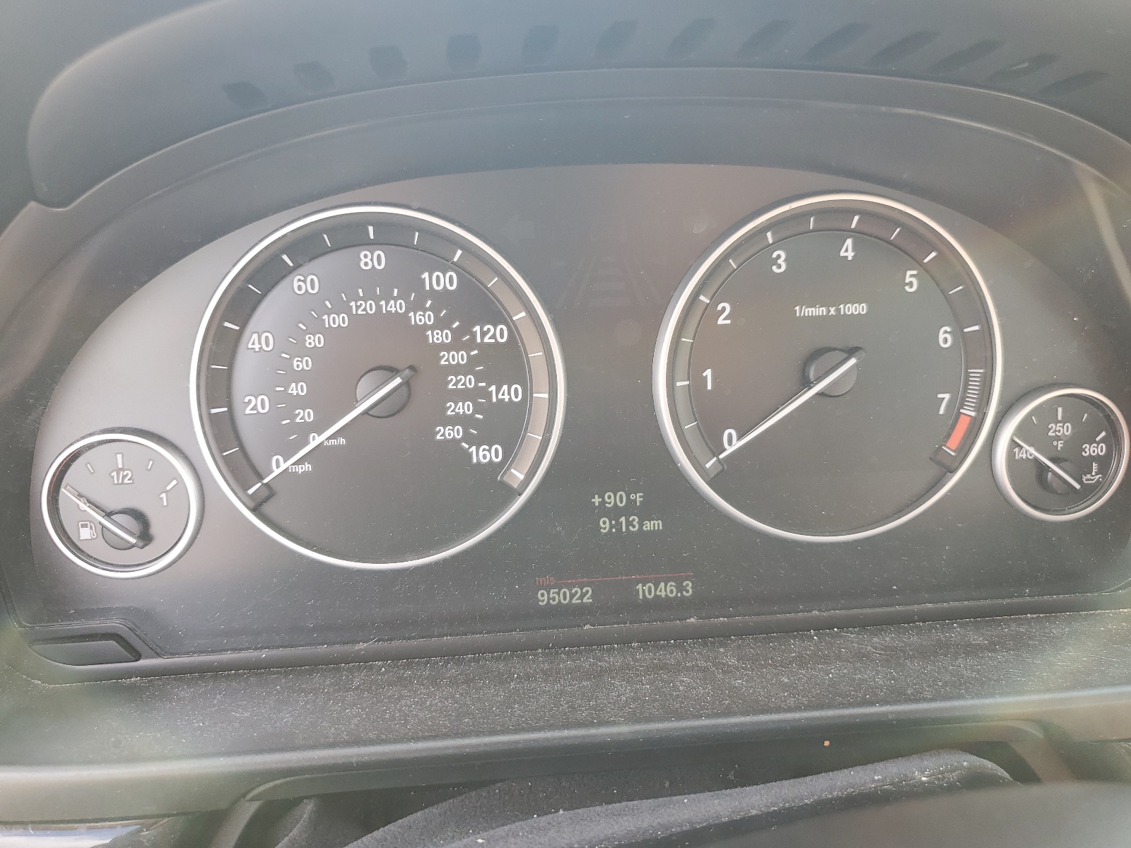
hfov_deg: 67.3
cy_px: 424
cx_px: 566
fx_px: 849
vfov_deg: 53.1
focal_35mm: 26
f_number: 1.5
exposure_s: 1/149
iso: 50
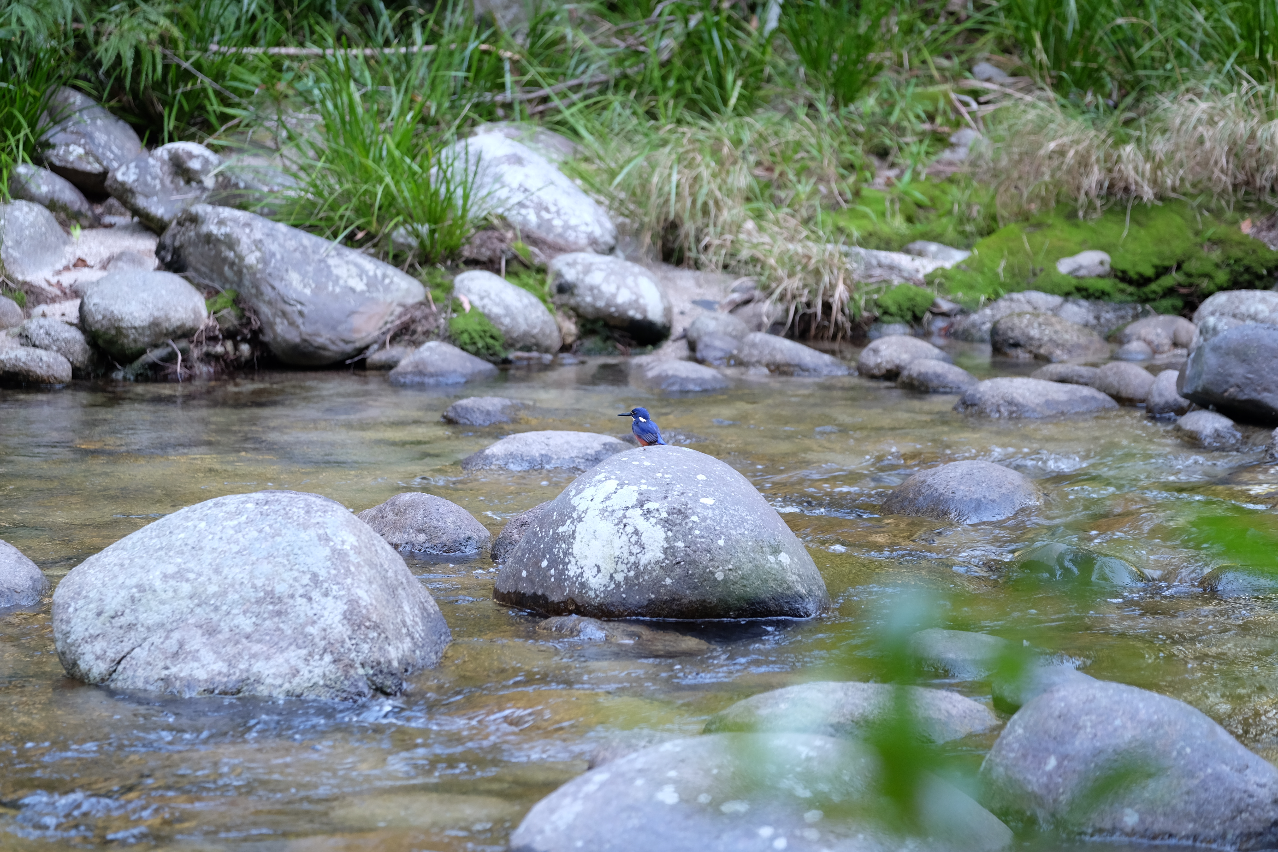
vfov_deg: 6.5
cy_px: 426
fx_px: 7454
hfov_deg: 9.8
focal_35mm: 210
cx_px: 639
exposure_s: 1/60
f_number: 2.8
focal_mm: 140
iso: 640
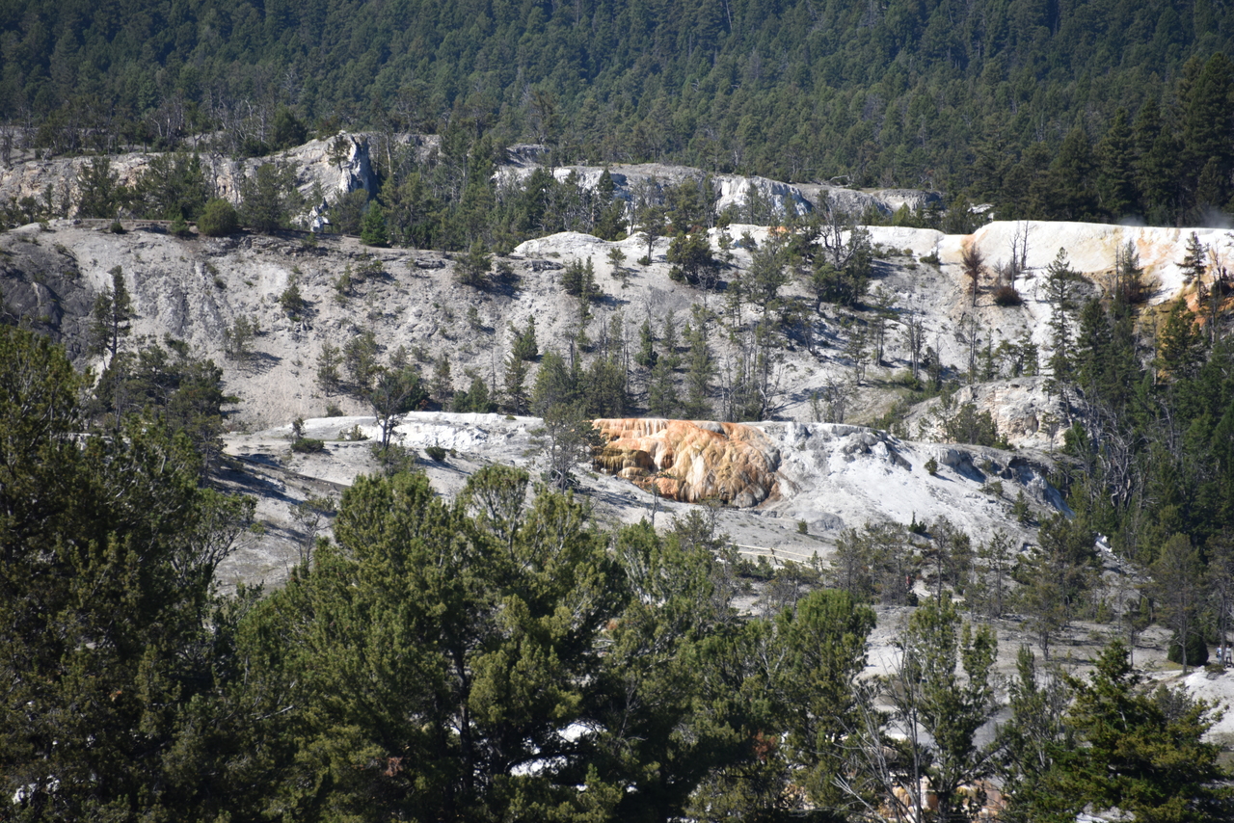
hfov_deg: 6.9
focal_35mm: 300
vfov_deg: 4.6
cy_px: 412
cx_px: 617
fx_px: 10285
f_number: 5.6
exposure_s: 1/640
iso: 160
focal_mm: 300
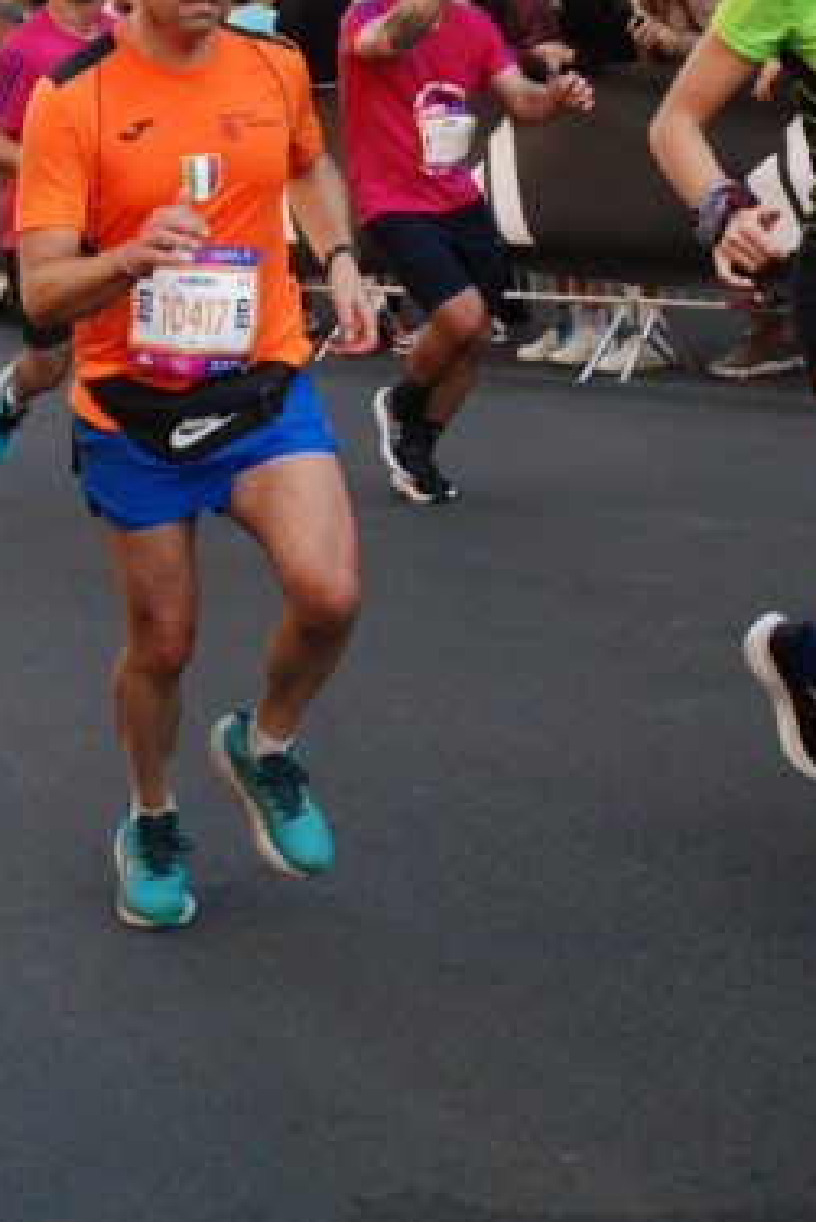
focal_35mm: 120
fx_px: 4076
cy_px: 348
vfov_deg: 17.0
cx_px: 210
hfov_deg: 11.4
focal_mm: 50
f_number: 5
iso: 1000
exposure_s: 1/800
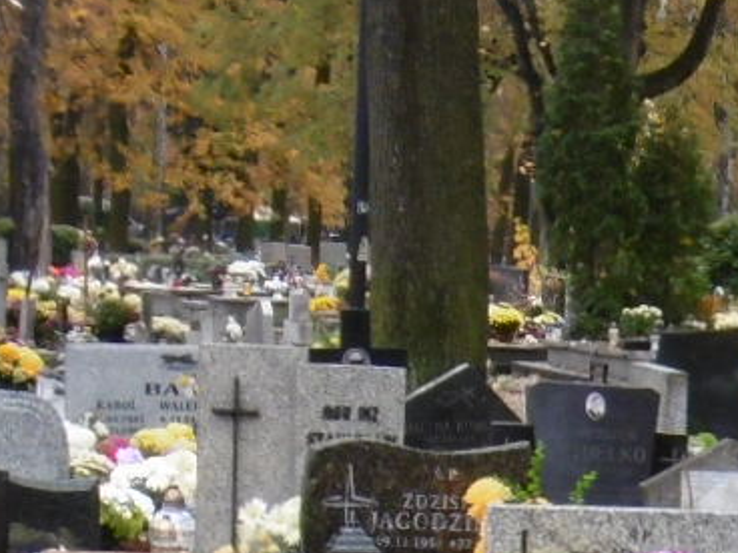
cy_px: 1481
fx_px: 6055
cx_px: 1145
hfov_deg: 6.9
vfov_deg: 5.0
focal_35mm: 284
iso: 100
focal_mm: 9.2
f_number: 4
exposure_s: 1/60
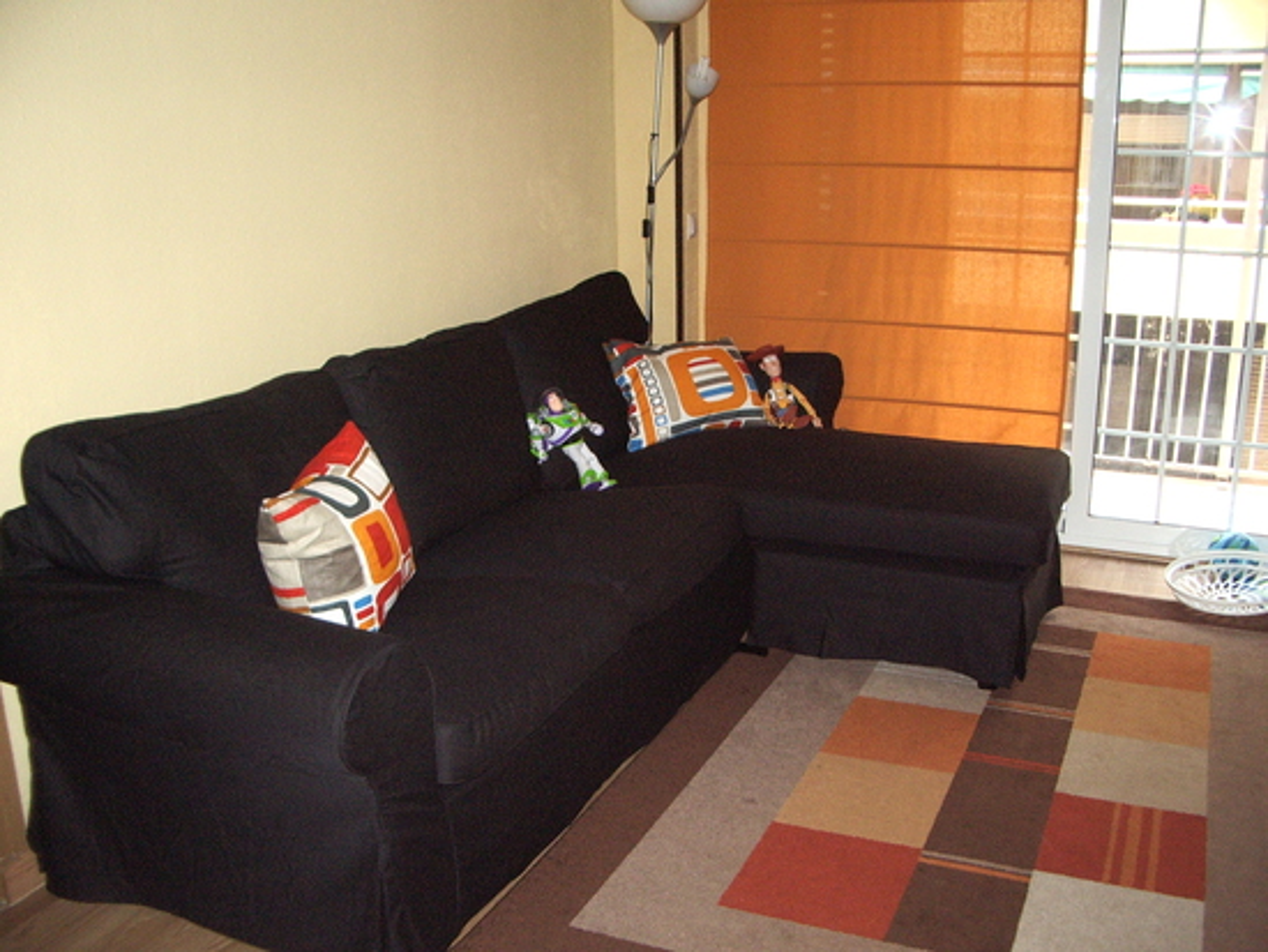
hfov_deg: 52.6
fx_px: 1283
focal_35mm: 35
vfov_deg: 40.7
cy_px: 476
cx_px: 634
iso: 200
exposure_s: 1/40
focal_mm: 5.8
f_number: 2.6
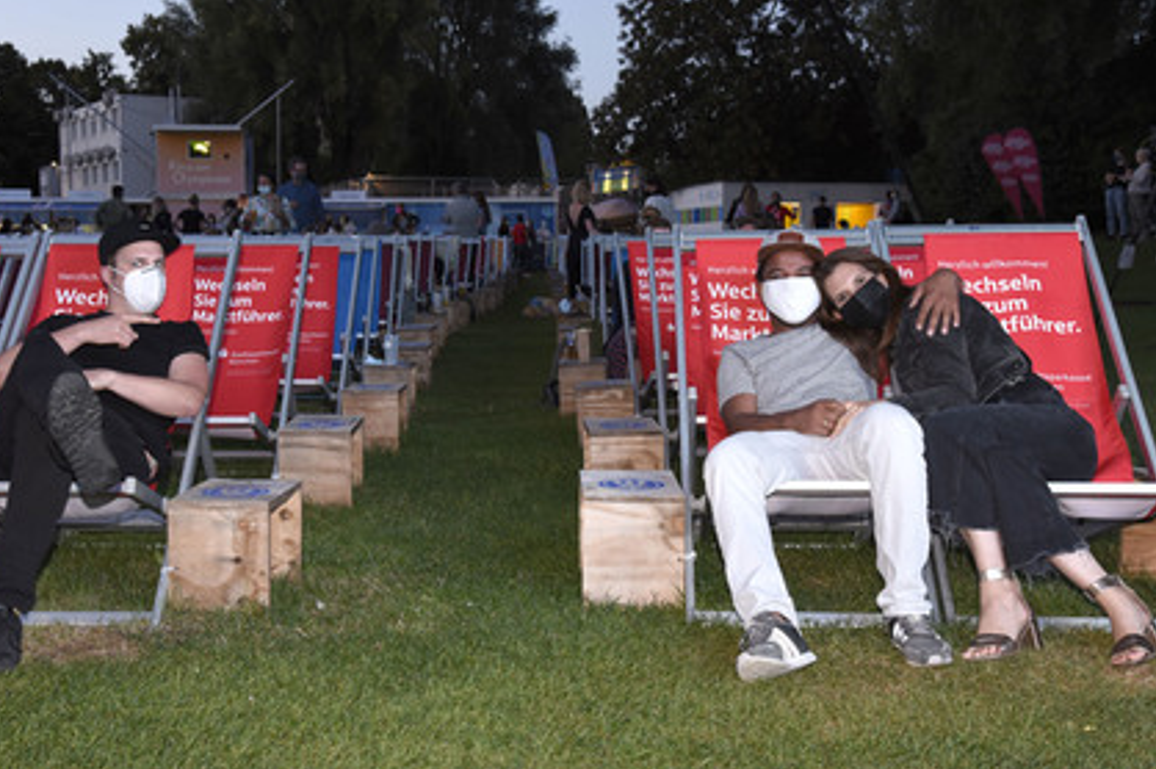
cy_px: 362
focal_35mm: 41
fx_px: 1315
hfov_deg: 47.4
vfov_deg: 32.6
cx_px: 541
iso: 1600
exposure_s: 1/80
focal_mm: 38
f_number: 6.3
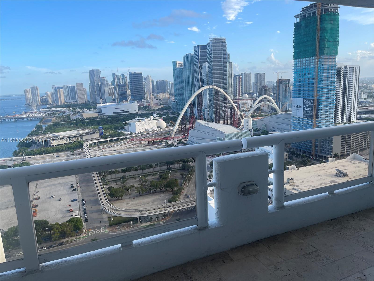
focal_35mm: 25
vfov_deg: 54.9
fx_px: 270
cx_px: 187
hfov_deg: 69.4
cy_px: 140
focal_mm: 5.1
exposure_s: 1/994
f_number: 1.6
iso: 32
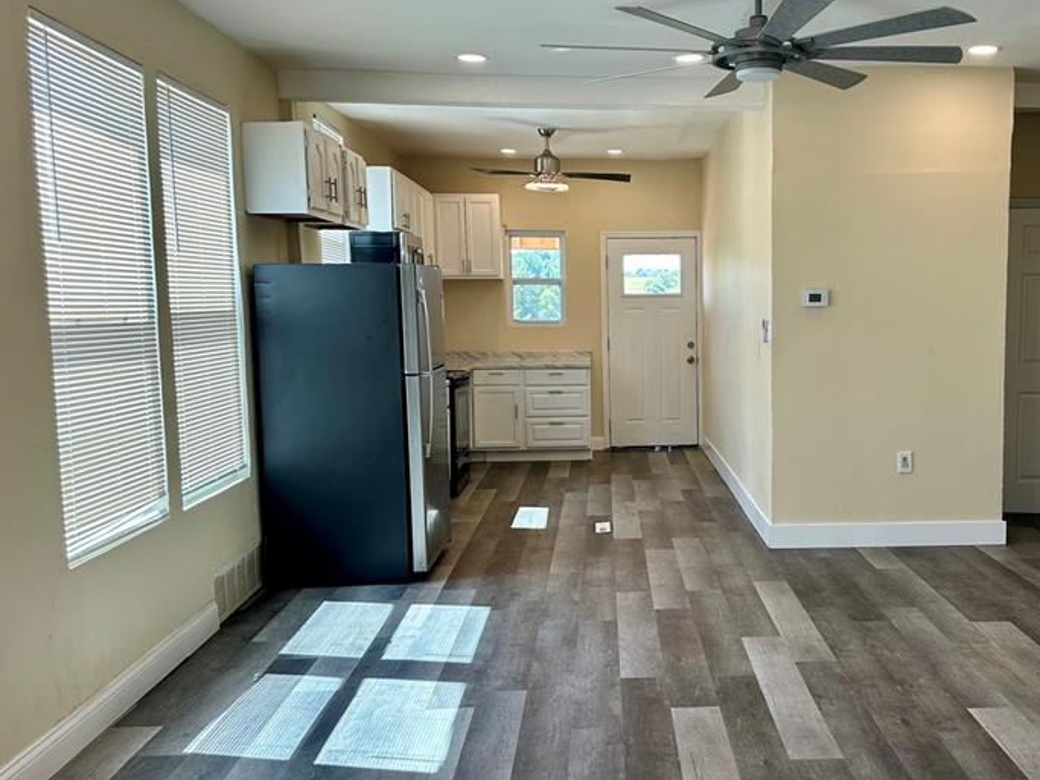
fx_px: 1081
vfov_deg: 39.6
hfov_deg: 50.7
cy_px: 404
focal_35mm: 36
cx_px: 668
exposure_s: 1/163
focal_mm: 6.86
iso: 80
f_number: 1.78
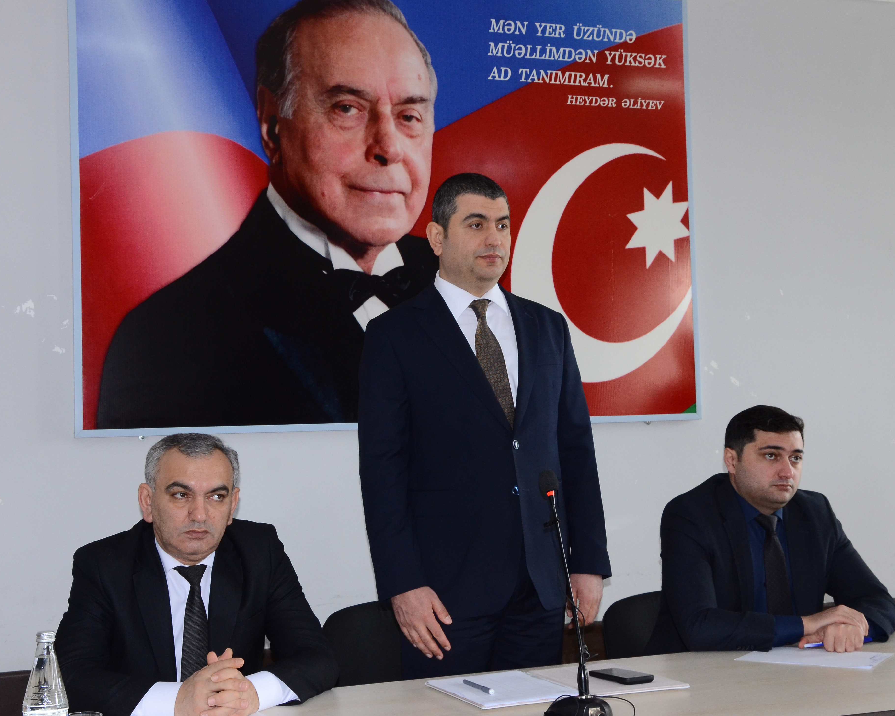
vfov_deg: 28.6
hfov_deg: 35.3
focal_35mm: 53
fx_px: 1404
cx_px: 412
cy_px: 360
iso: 800
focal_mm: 28
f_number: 11
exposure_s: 1/50
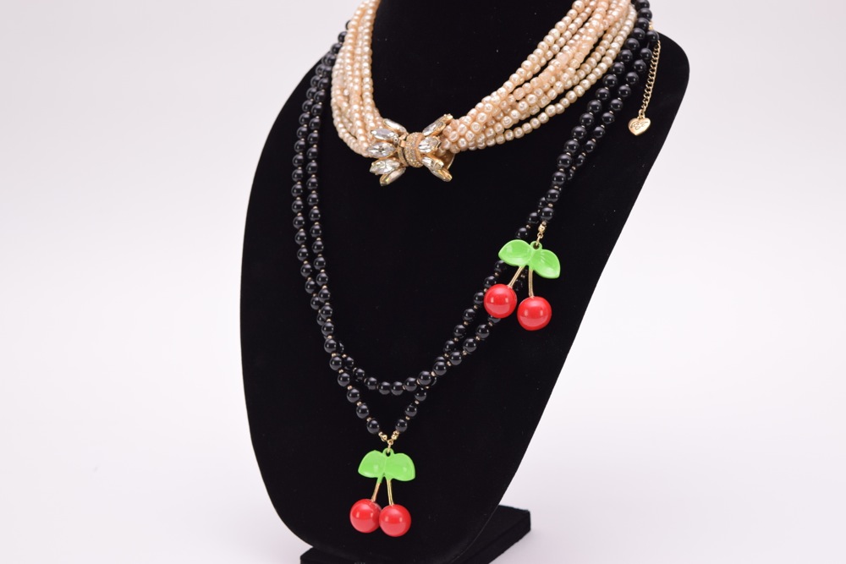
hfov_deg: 29.9
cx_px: 423
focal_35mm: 68
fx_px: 1586
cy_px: 282
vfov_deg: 20.2
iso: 200
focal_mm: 45
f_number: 6.3
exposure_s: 1/60
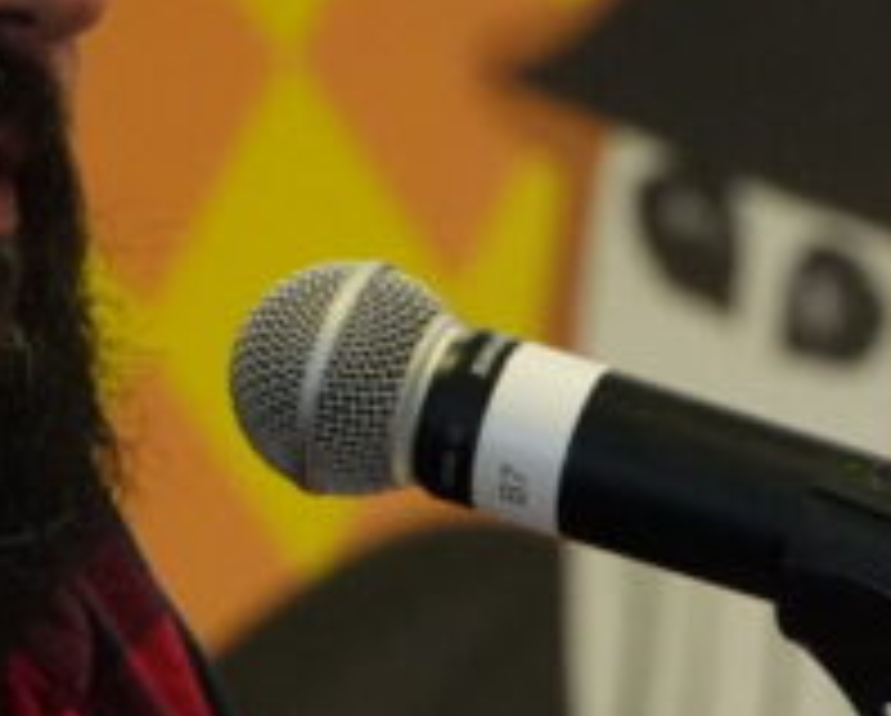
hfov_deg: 2.2
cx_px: 765
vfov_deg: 1.8
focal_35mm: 873
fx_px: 23055
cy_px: 730
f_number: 5.6
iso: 4000
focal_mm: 120
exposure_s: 1/100
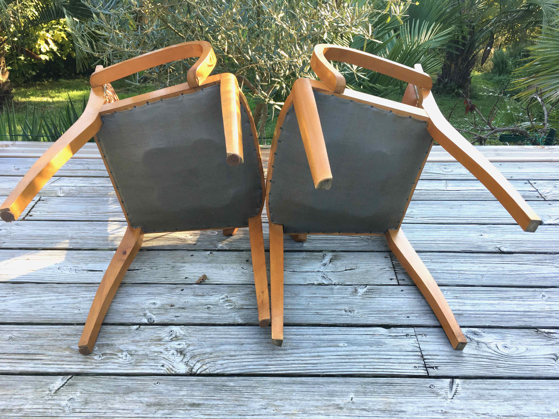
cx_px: 280
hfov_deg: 61.7
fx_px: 468
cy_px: 210
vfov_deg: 48.2
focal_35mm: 29
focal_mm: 4.15
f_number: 2.2
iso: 32
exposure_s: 1/100
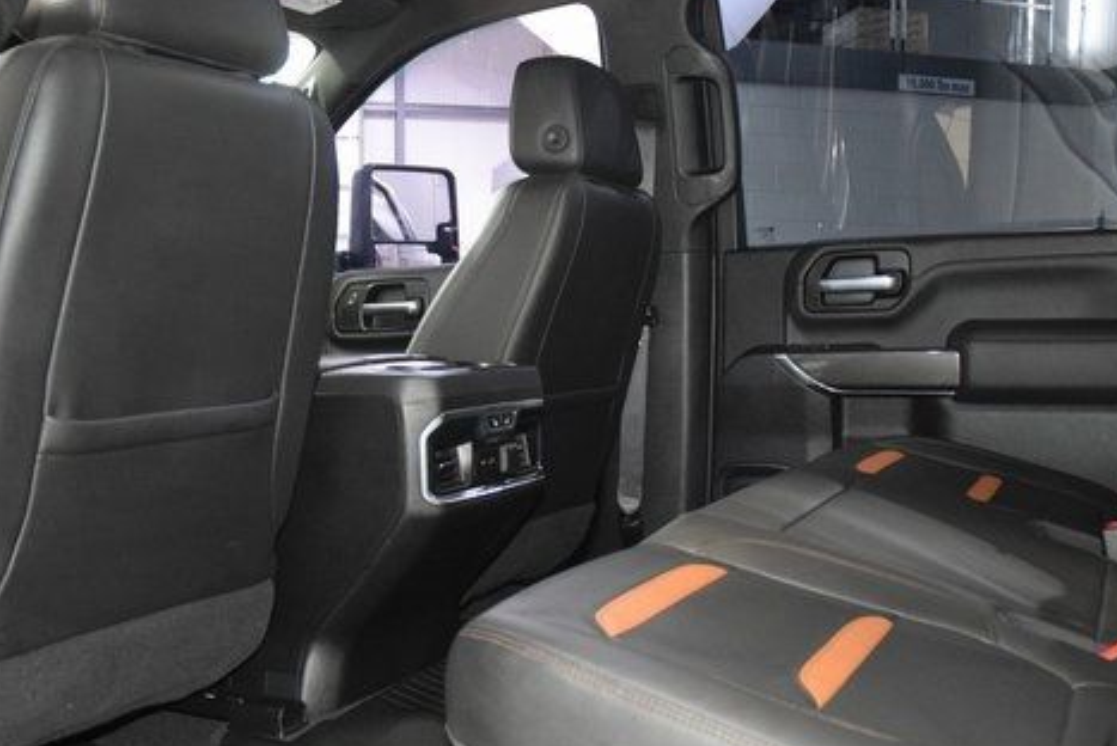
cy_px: 484
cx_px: 536
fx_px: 1149
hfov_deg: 51.8
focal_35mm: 37
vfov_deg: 35.7
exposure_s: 1/30
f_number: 3.5
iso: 3200
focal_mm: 18
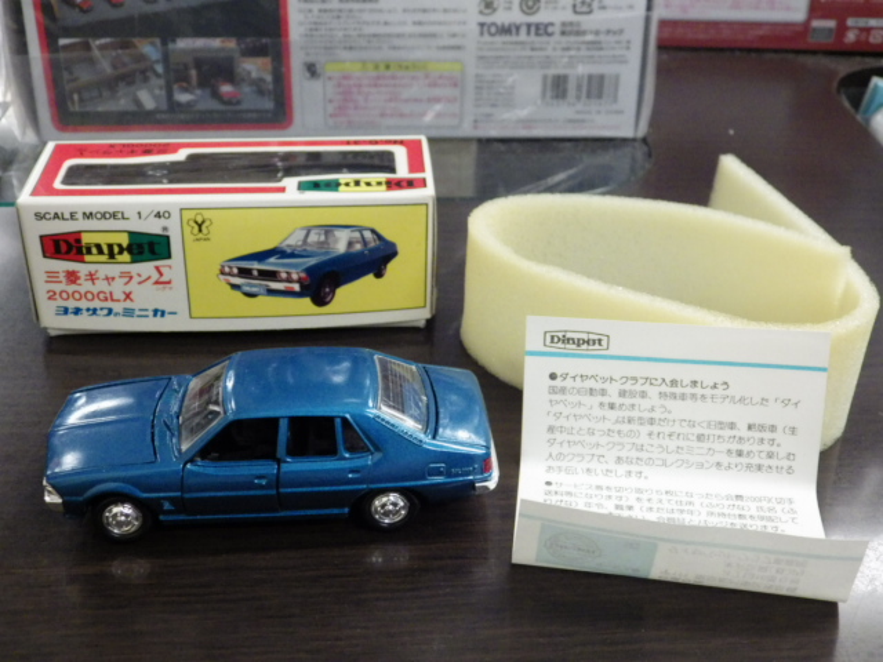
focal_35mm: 50
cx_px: 442
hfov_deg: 38.2
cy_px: 331
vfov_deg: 29.1
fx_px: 1275
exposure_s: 1/50
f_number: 3.8
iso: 800
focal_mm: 9
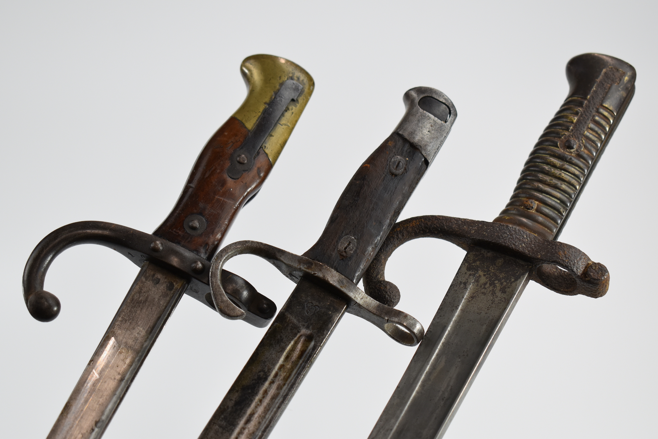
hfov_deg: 28.1
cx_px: 329
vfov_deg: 18.9
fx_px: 1316
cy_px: 220
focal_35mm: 72
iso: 450
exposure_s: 1/125
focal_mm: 48
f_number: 5.6
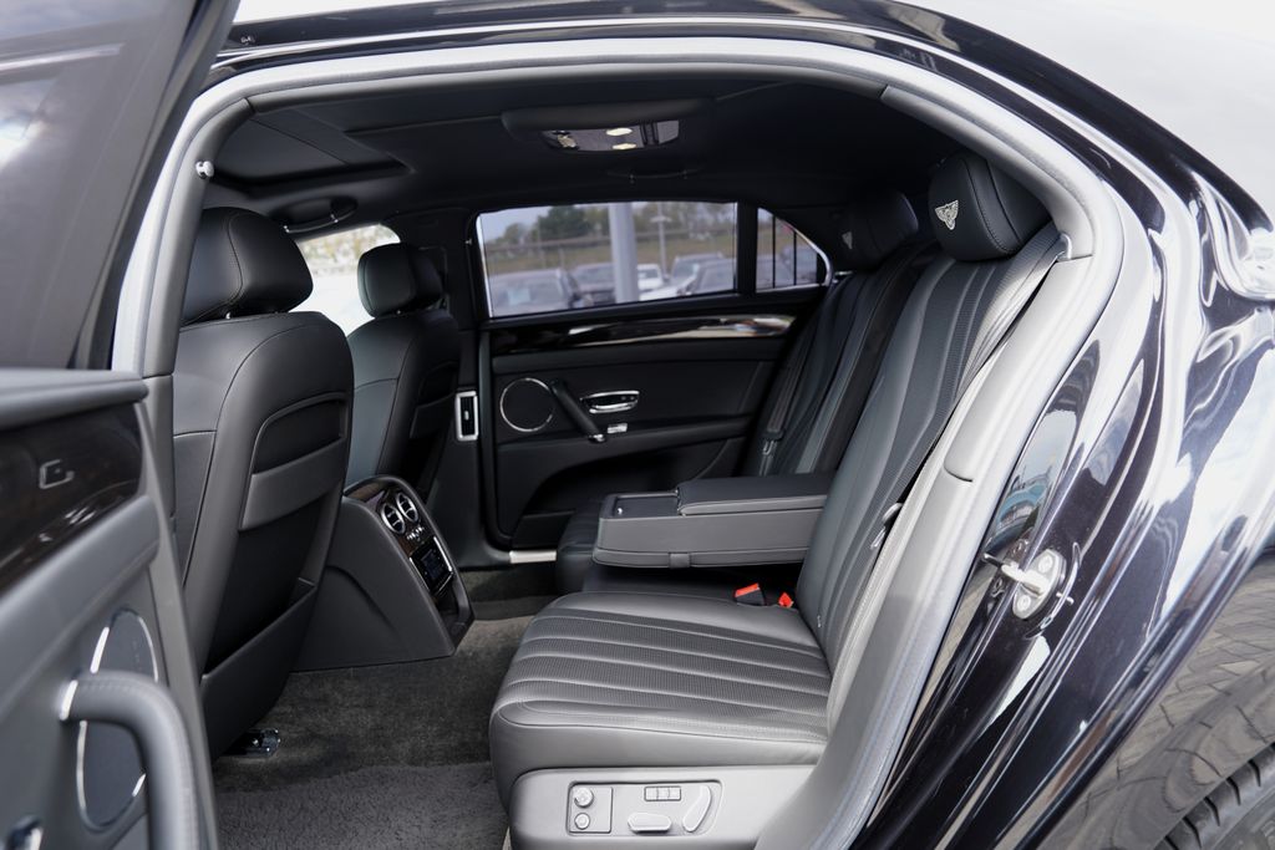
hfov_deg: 73.7
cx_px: 638
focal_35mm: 24
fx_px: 850
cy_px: 425
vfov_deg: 53.1
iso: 125
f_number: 4
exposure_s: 1/60
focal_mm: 24
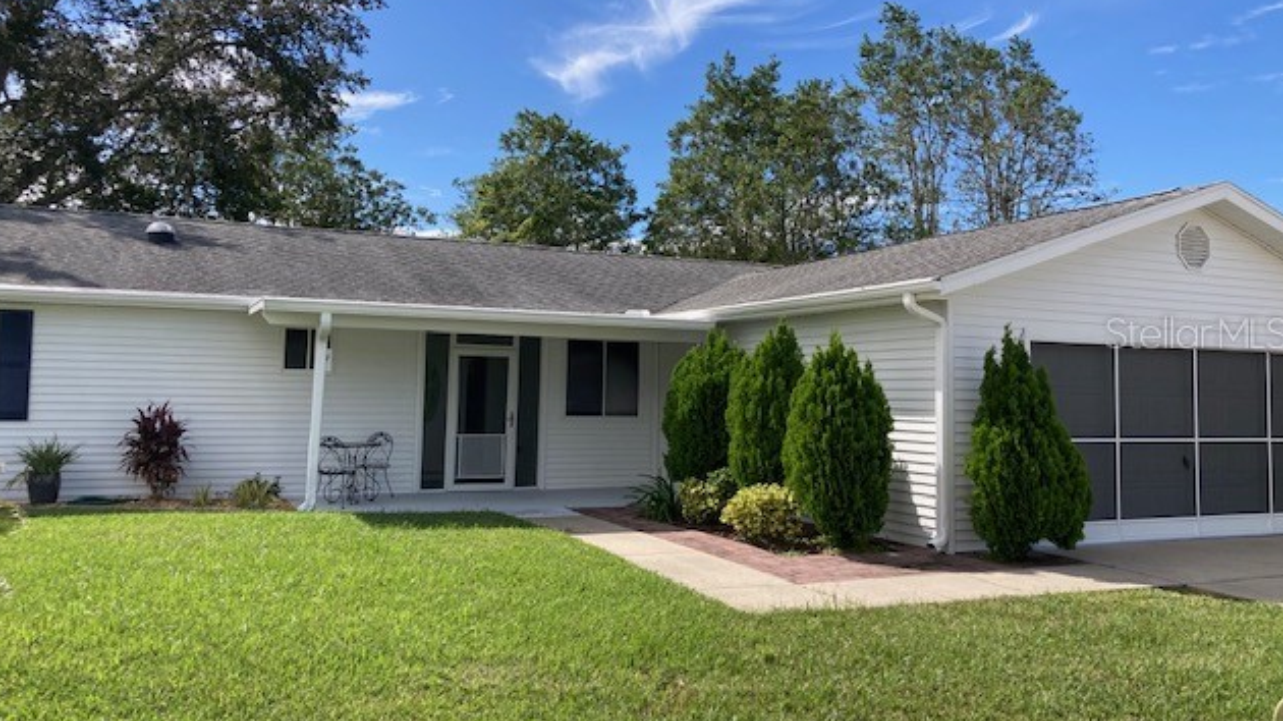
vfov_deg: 37.7
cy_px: 332
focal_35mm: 31
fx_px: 1054
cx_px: 646
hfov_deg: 62.6
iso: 20
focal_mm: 3.99
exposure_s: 1/1715
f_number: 1.8
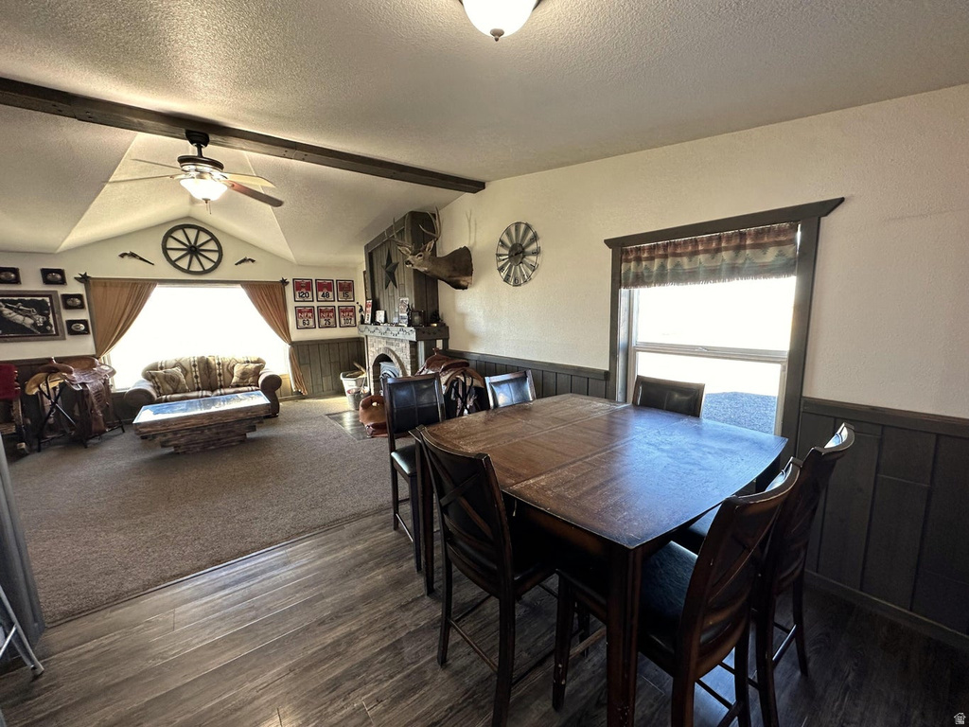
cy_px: 364
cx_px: 484
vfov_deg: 85.7
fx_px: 392
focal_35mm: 14
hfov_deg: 102.1
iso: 160
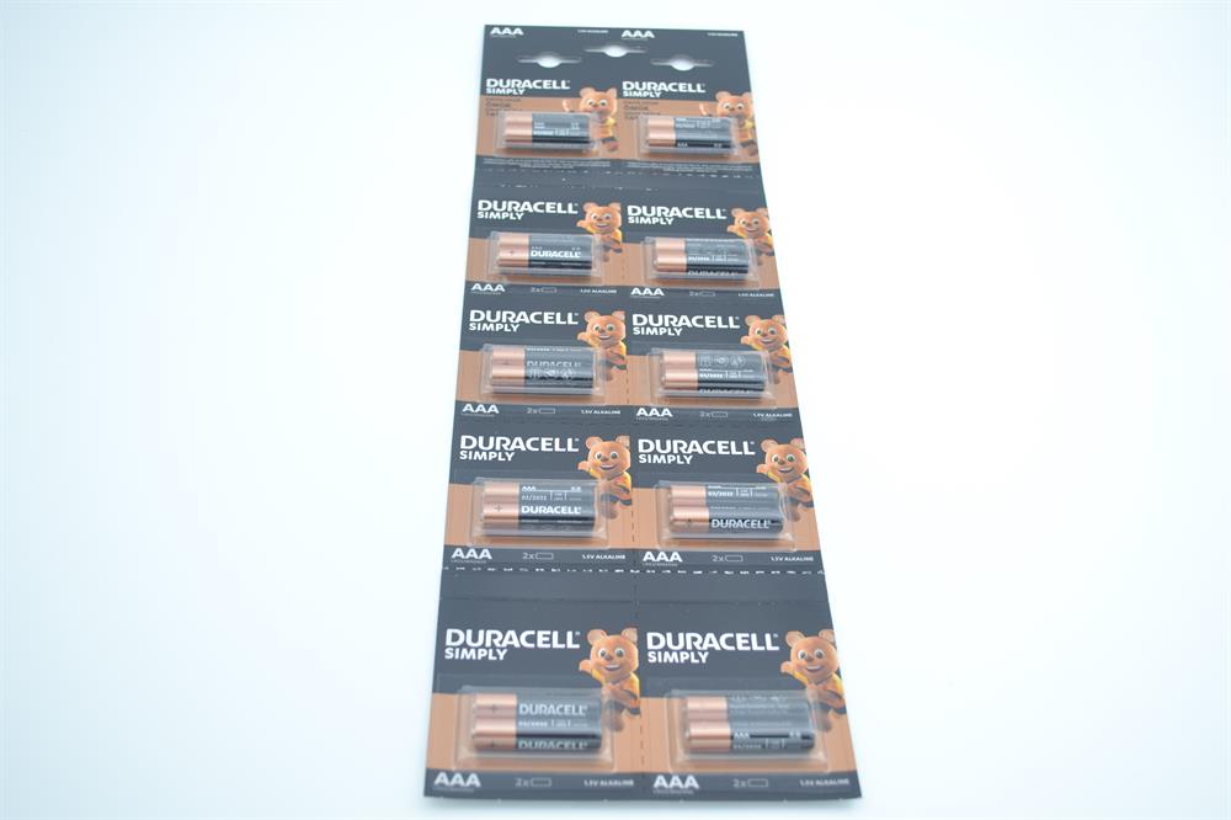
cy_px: 410
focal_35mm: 39
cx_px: 616
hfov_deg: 49.6
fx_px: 1333
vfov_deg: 34.2
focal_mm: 26
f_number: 4.2
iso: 100
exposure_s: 1/60
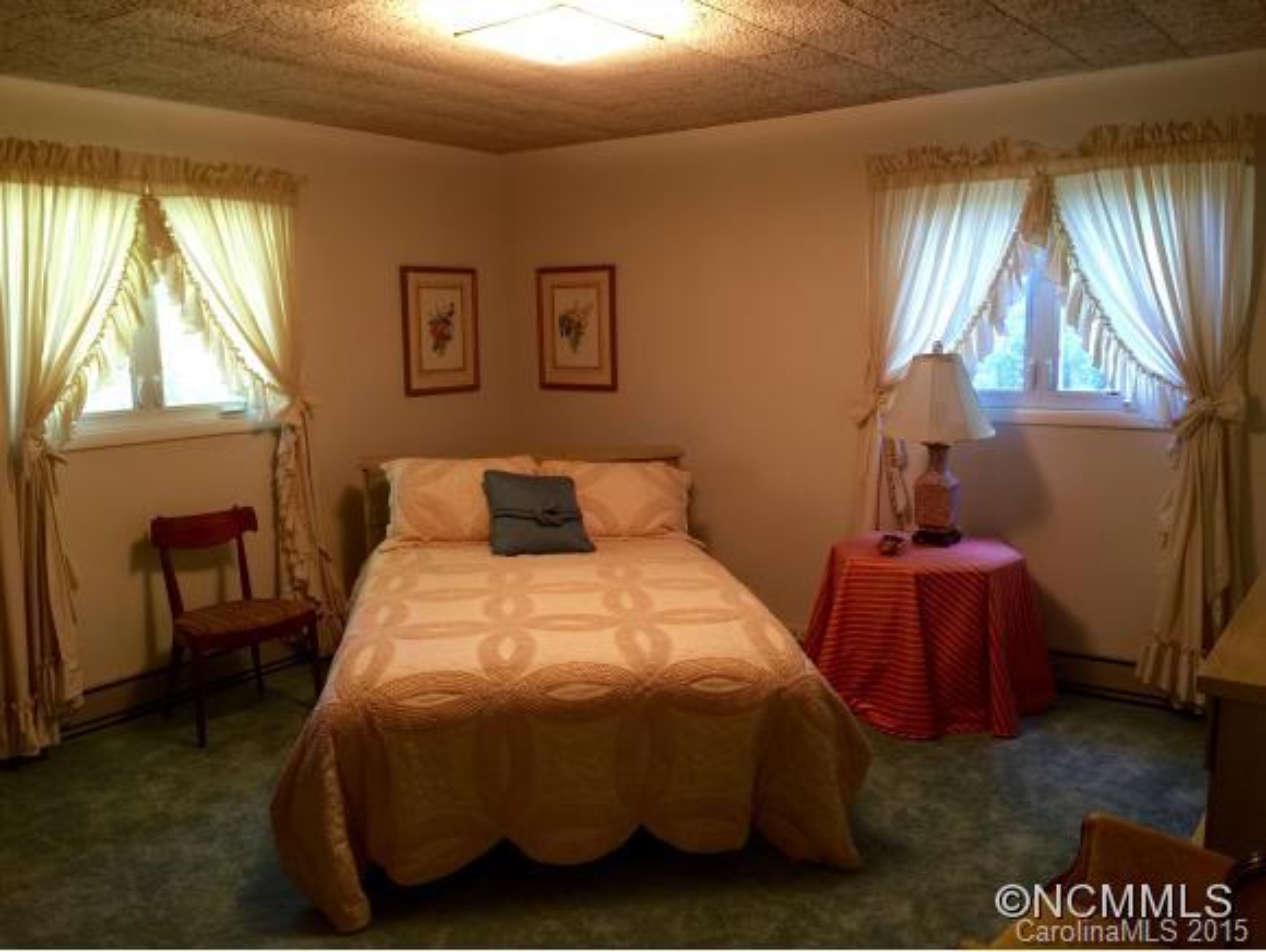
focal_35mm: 29
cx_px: 633
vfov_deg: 48.3
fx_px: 1061
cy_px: 476
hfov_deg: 61.6
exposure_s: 1/15
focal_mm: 4.15
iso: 50
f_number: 2.2
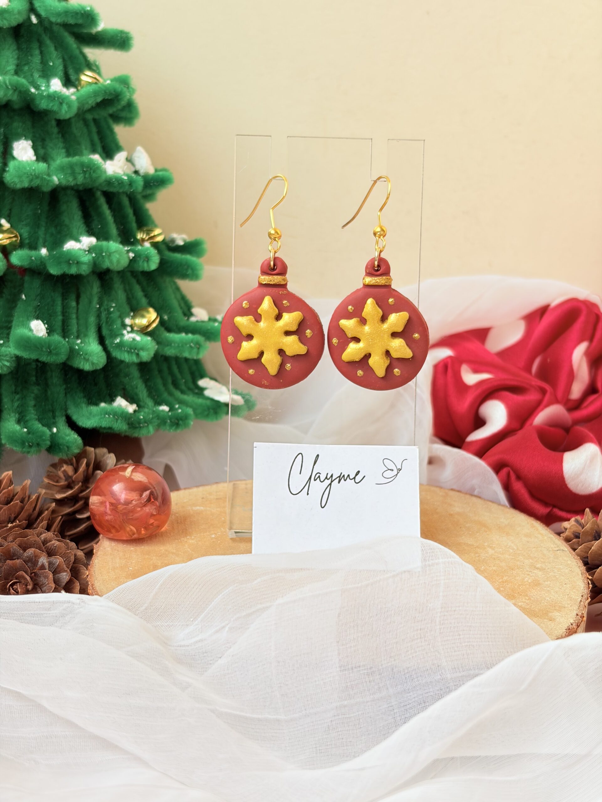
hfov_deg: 28.0
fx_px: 1206
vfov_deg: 36.8
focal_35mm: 52
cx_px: 301
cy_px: 401
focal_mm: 5.96
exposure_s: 1/121
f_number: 1.6
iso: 25
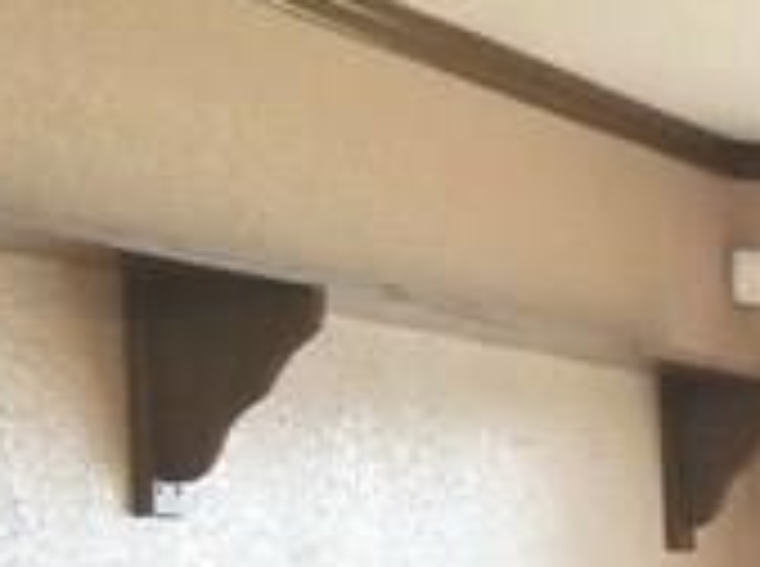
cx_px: 2244
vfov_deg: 8.6
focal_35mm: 158
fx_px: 3462
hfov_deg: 9.7
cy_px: 1328
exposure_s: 1/40
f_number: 1.7
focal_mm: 4.25
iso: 200
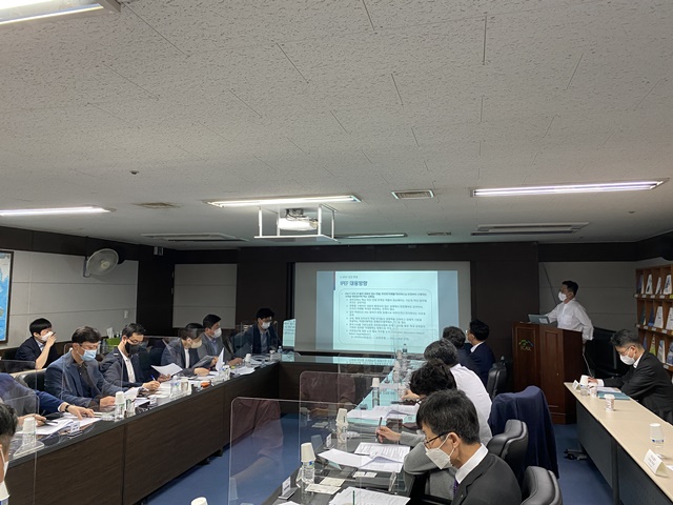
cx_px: 336
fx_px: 505
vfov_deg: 53.1
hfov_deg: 67.3
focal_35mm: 26
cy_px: 252
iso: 160
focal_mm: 4.25
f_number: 1.8
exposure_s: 1/60
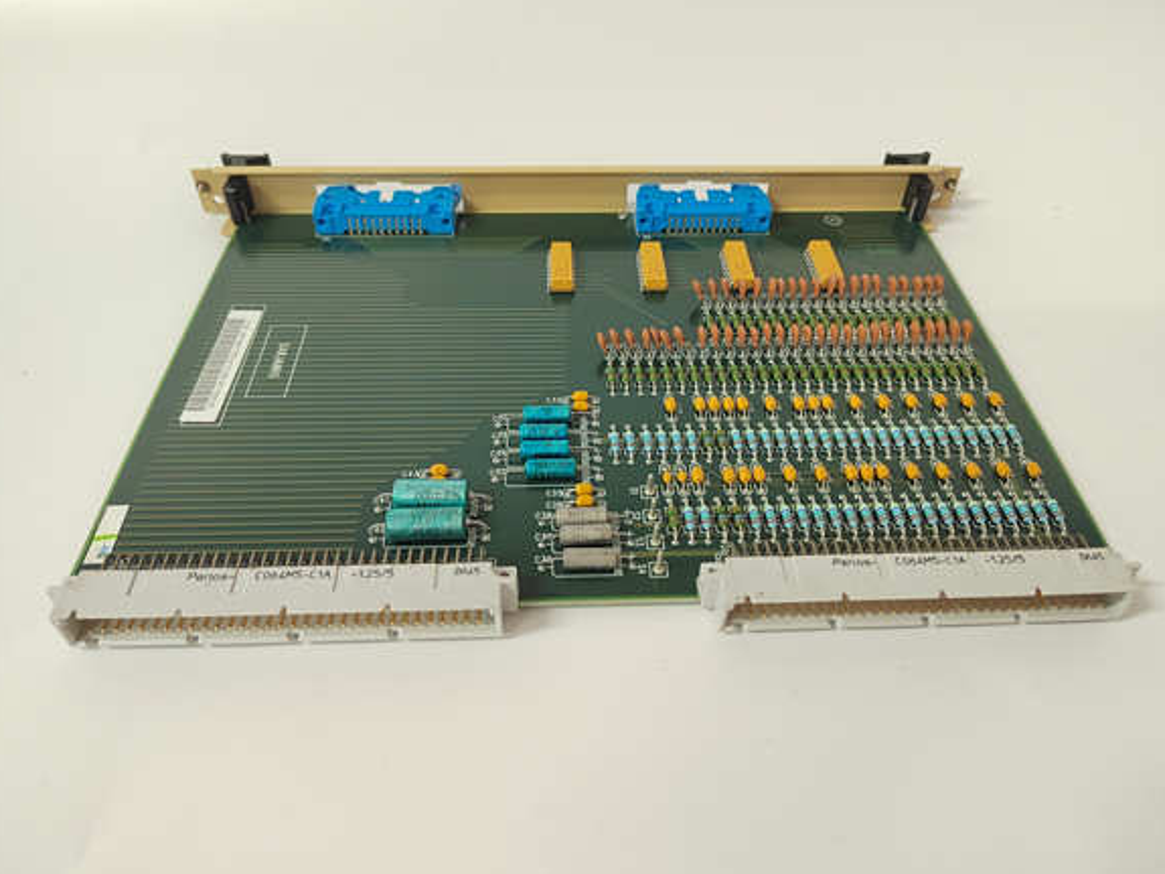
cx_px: 596
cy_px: 432
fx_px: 808
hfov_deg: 71.6
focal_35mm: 24
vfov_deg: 56.8
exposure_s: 1/50
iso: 1550
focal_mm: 5.52
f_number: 1.9
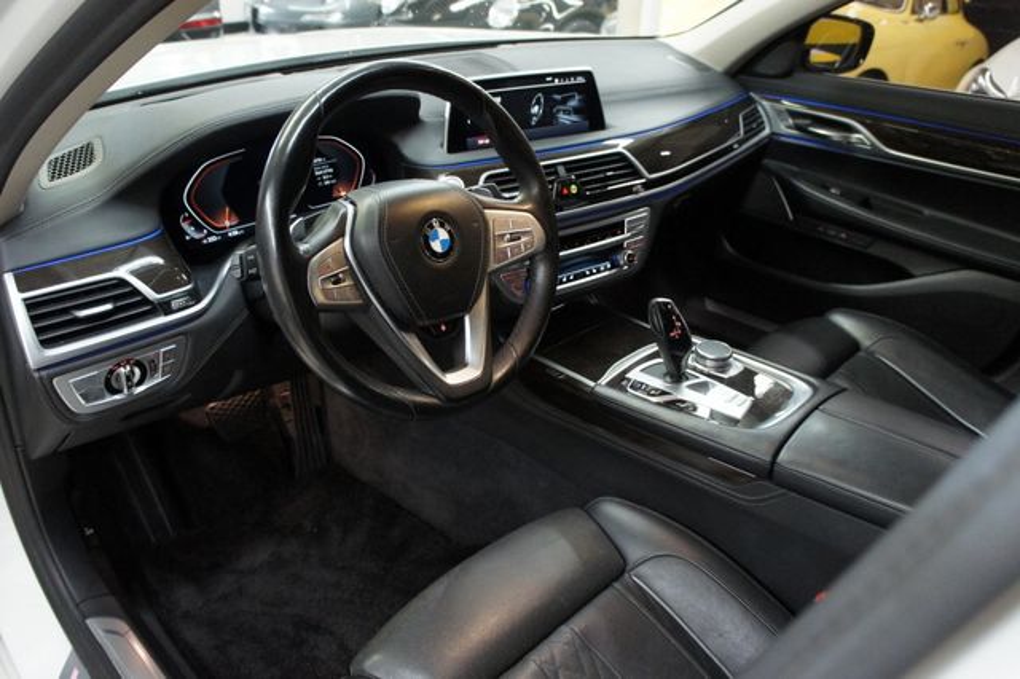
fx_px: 765
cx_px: 510
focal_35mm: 27
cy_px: 340
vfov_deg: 47.9
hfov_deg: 67.4
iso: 1600
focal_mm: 18
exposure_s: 1/40
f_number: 3.5
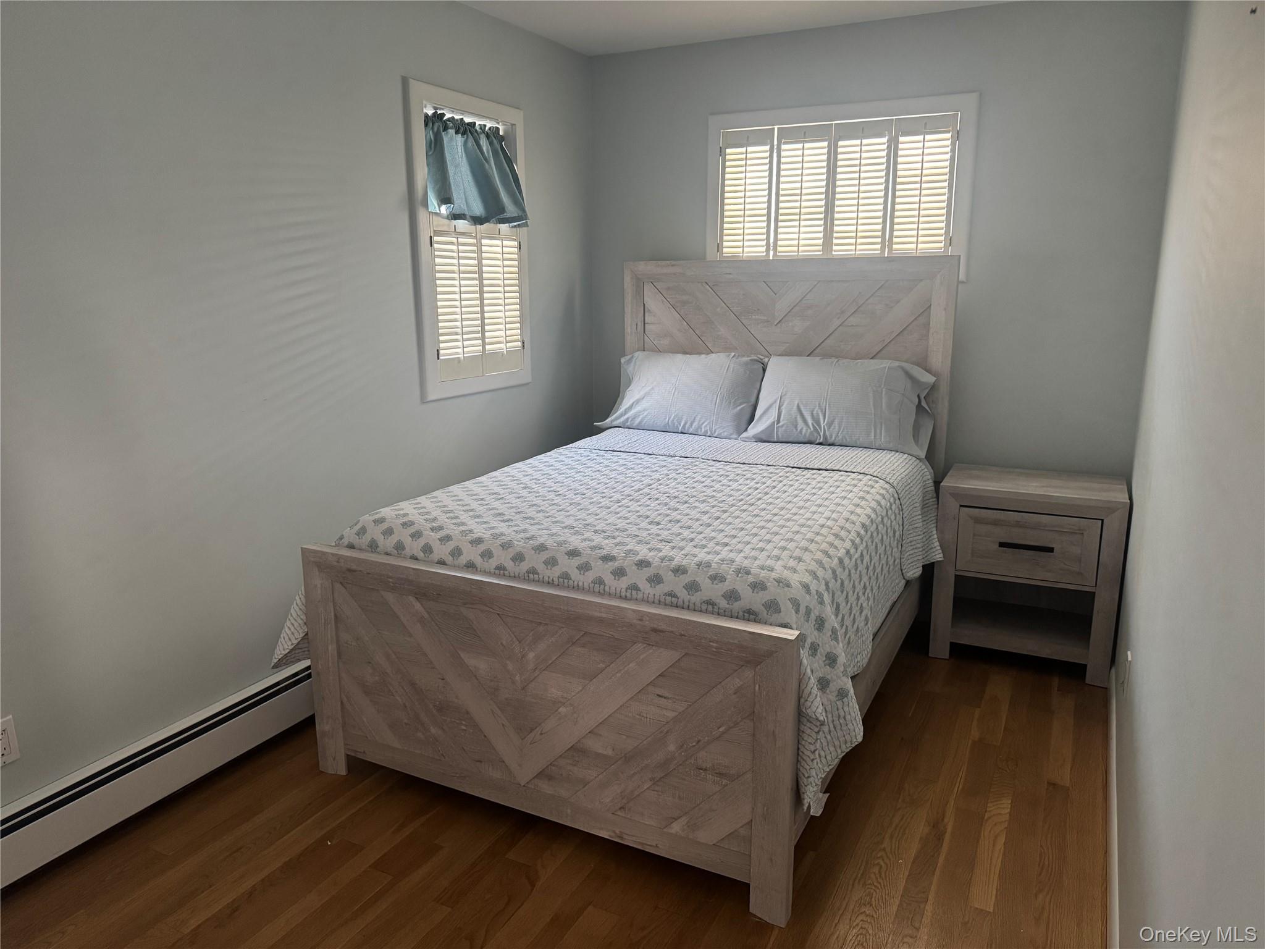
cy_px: 474
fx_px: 877
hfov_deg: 71.6
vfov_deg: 56.8
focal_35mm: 24
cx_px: 632
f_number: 1.78
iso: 320
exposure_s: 1/60
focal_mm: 6.76
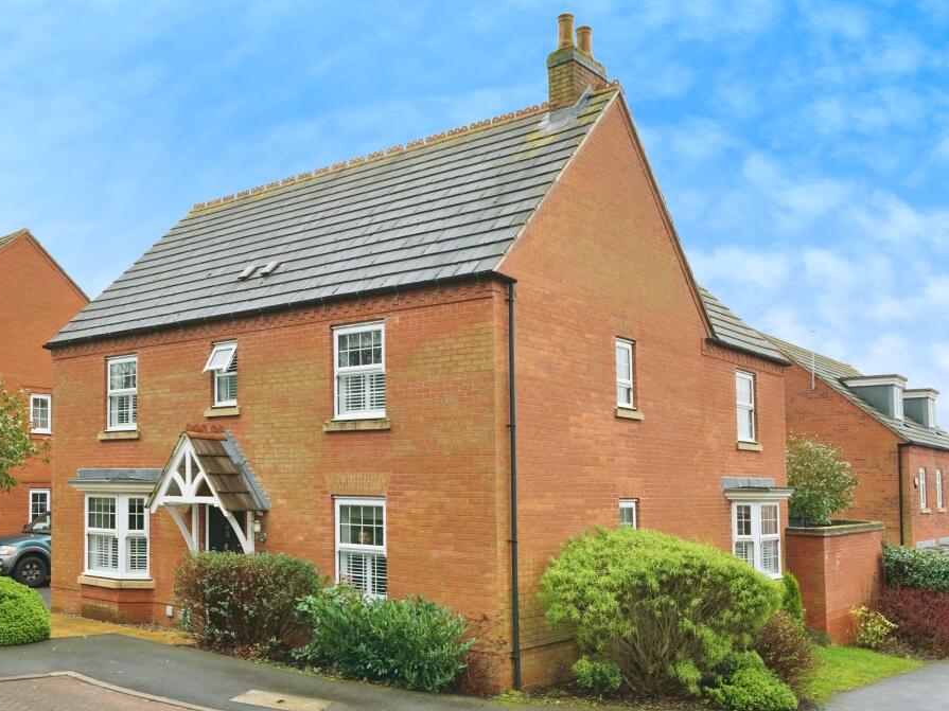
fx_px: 905
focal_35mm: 33
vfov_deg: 42.9
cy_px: 361
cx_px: 407
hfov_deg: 55.2
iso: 2000
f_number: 8
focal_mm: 30
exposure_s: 1/320
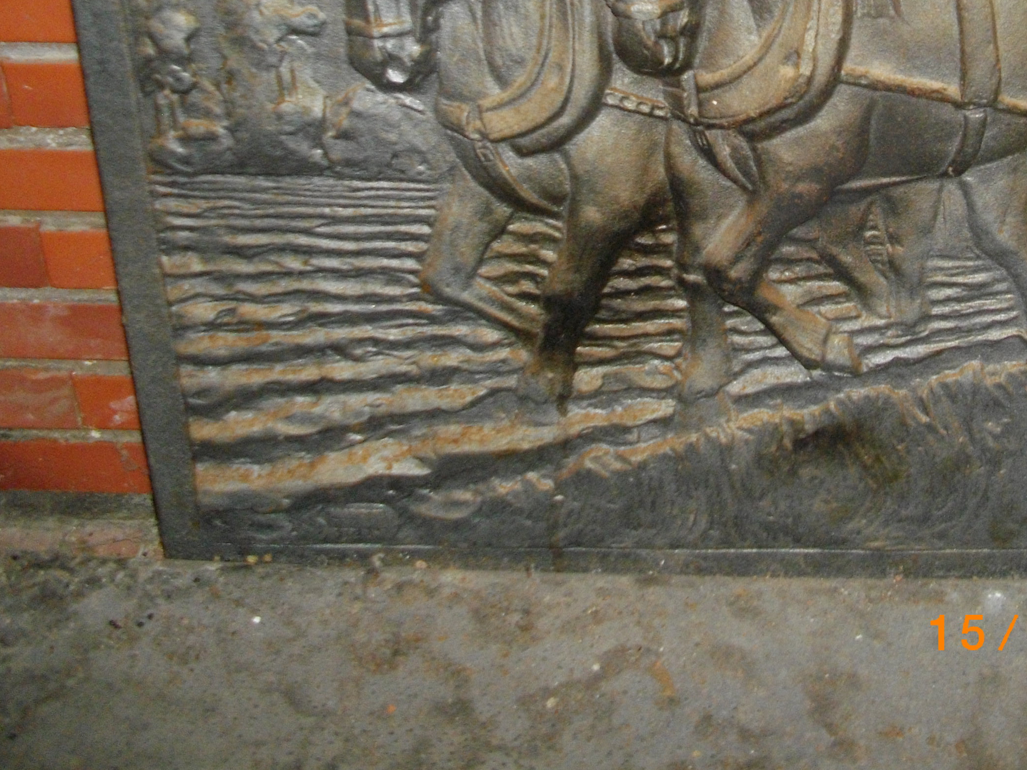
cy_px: 104
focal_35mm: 56
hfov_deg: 33.7
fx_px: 1661
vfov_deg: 25.4
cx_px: 768
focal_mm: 5.7
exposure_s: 1/50
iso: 200
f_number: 2.9
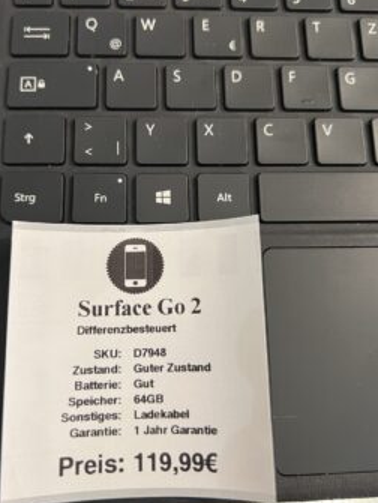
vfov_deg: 58.1
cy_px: 221
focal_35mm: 31
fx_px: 450
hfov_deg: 45.5
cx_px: 174
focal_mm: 5.7
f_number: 1.5
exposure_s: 1/50
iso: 80
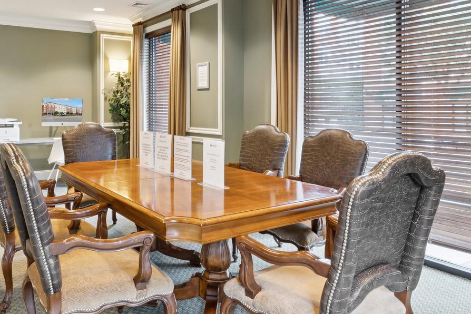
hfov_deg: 62.8
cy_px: 108
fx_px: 379
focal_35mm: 29
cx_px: 178
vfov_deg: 44.4
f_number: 9
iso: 400
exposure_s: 1/4
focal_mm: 12.3
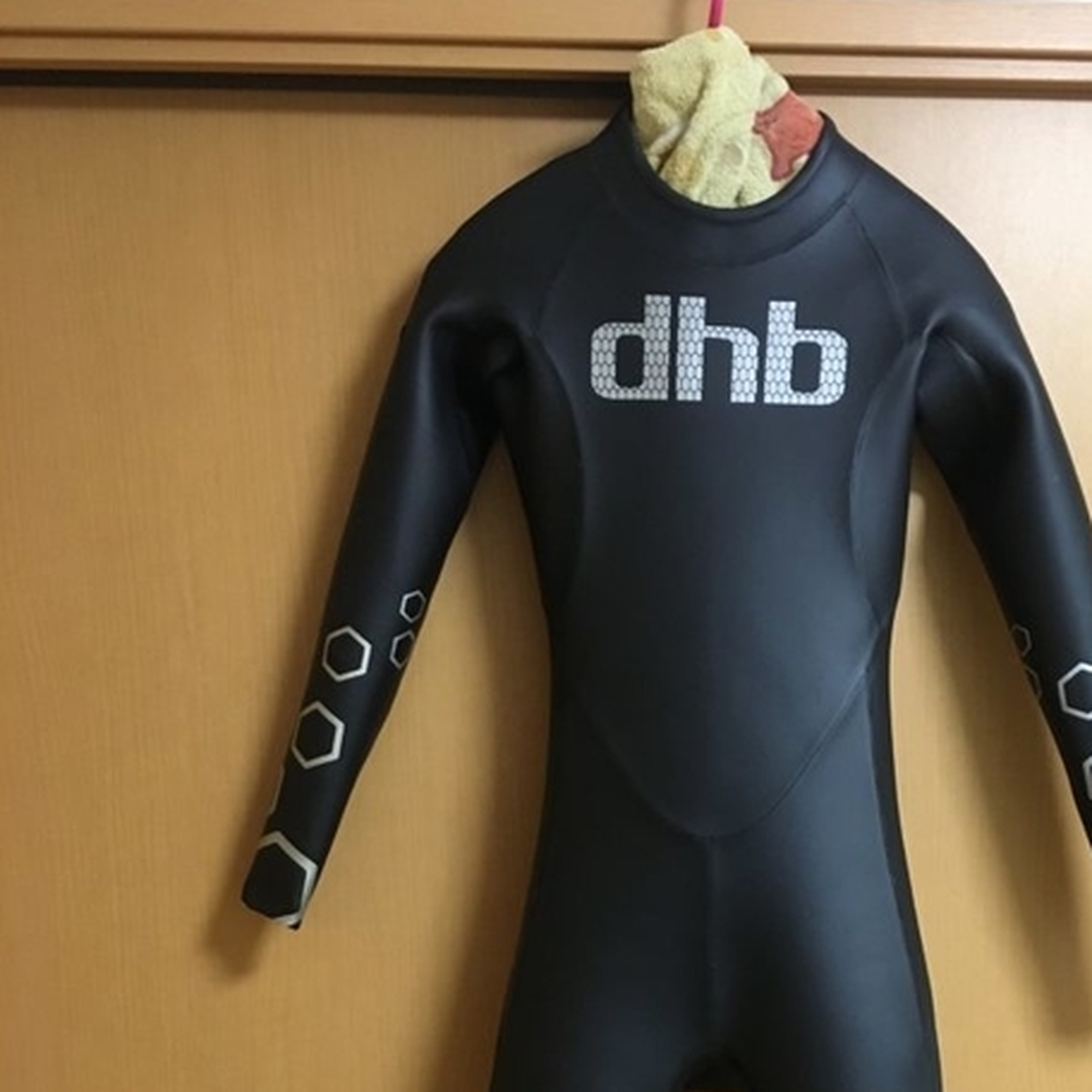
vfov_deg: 35.8
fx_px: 1606
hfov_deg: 37.2
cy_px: 934
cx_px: 706
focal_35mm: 45
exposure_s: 1/30
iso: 200
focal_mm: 4.15
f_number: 2.2
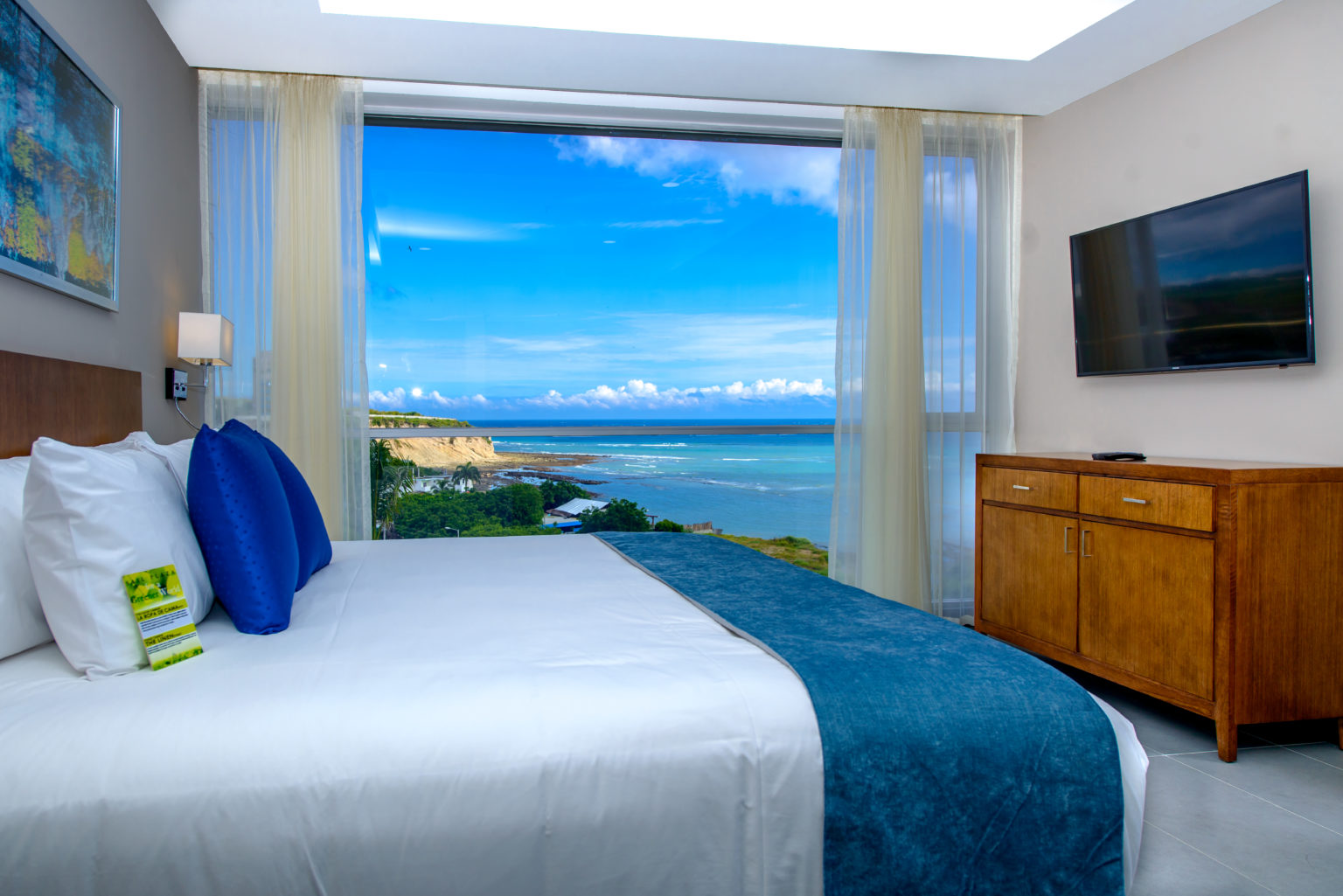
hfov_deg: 76.1
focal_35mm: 23
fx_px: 858
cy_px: 448
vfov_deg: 55.1
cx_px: 672
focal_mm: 23
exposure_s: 1/250
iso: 100
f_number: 5.6
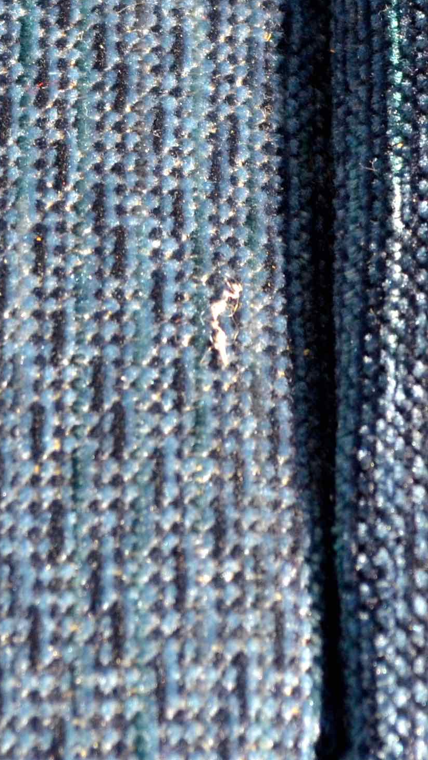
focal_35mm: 450
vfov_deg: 4.8
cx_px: 187
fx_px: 9068
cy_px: 113
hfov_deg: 2.7
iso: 800
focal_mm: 85
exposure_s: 1/1000
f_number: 7.1
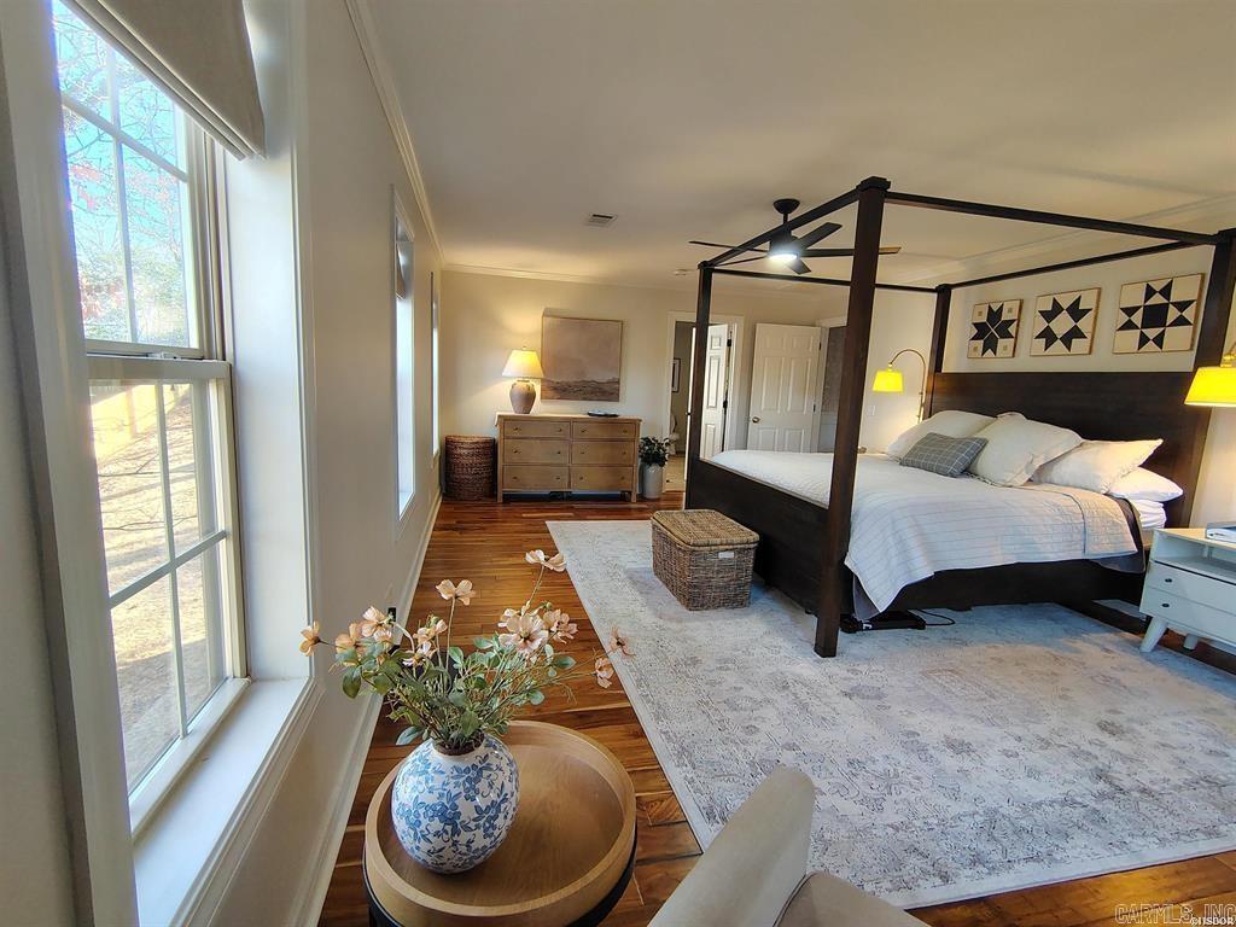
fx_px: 571
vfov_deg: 78.1
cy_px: 464
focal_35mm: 16
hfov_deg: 94.5
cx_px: 618
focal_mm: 2.13
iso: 400
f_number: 2.2
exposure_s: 1/46.4
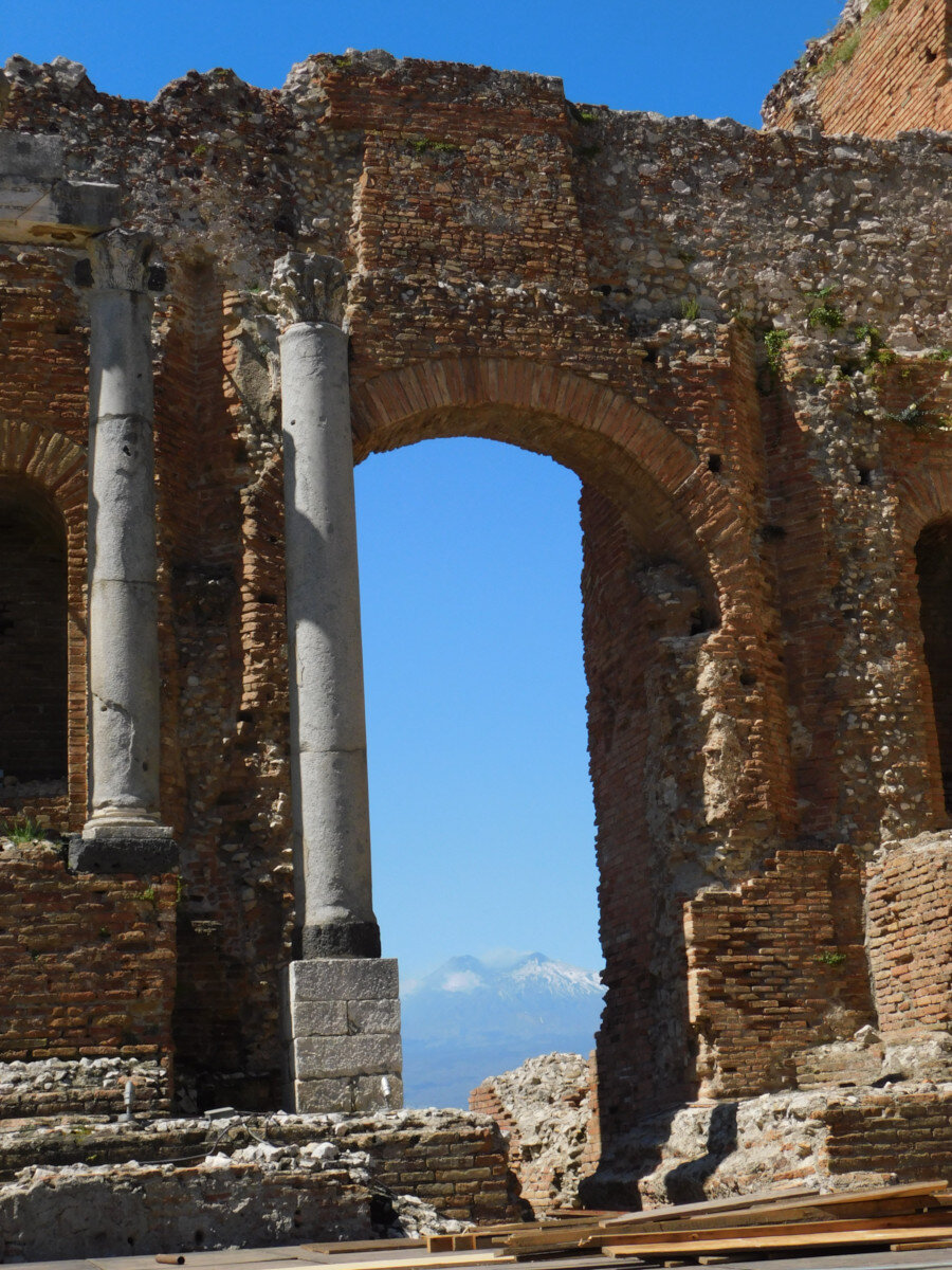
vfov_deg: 37.5
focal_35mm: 51
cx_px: 476
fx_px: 1870
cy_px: 635
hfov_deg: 28.6
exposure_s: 1/1250
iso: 125
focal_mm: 9
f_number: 3.8
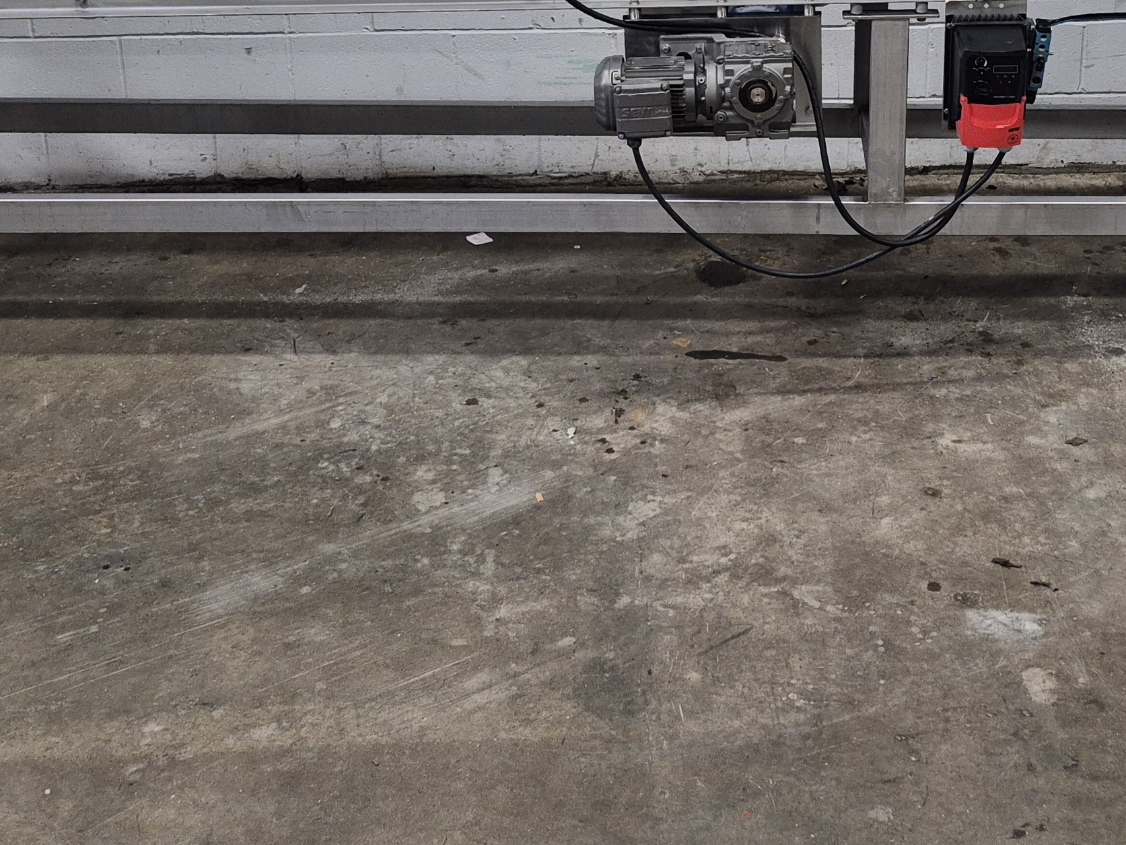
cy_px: 28
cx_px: 791
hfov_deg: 34.5
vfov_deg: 25.4
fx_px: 1789
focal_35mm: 55
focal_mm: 5.4
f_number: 1.8
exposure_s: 1/120
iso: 250
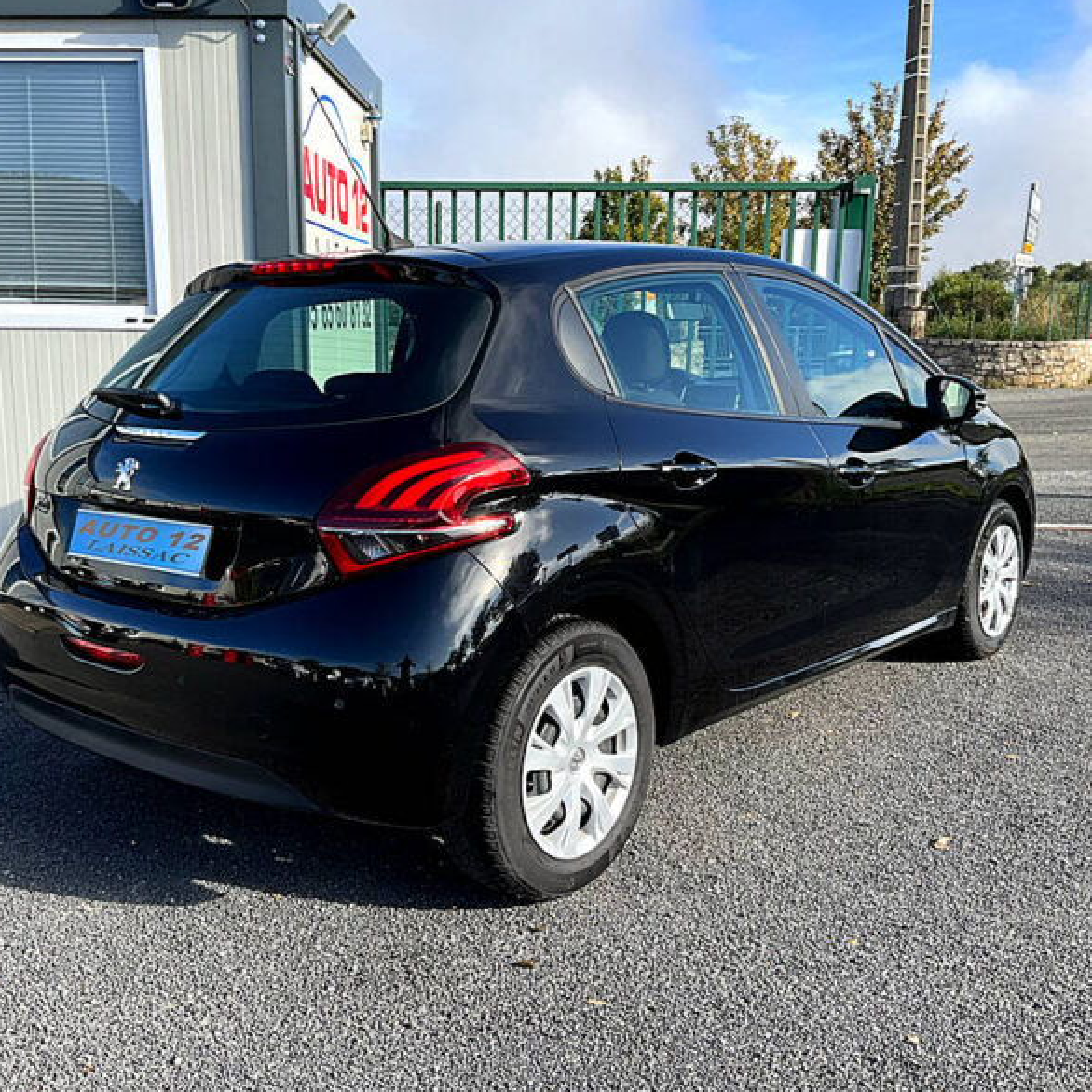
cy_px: 550
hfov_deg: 47.2
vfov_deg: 47.2
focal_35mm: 35
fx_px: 1249
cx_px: 527
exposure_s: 1/804
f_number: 1.8
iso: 25
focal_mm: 3
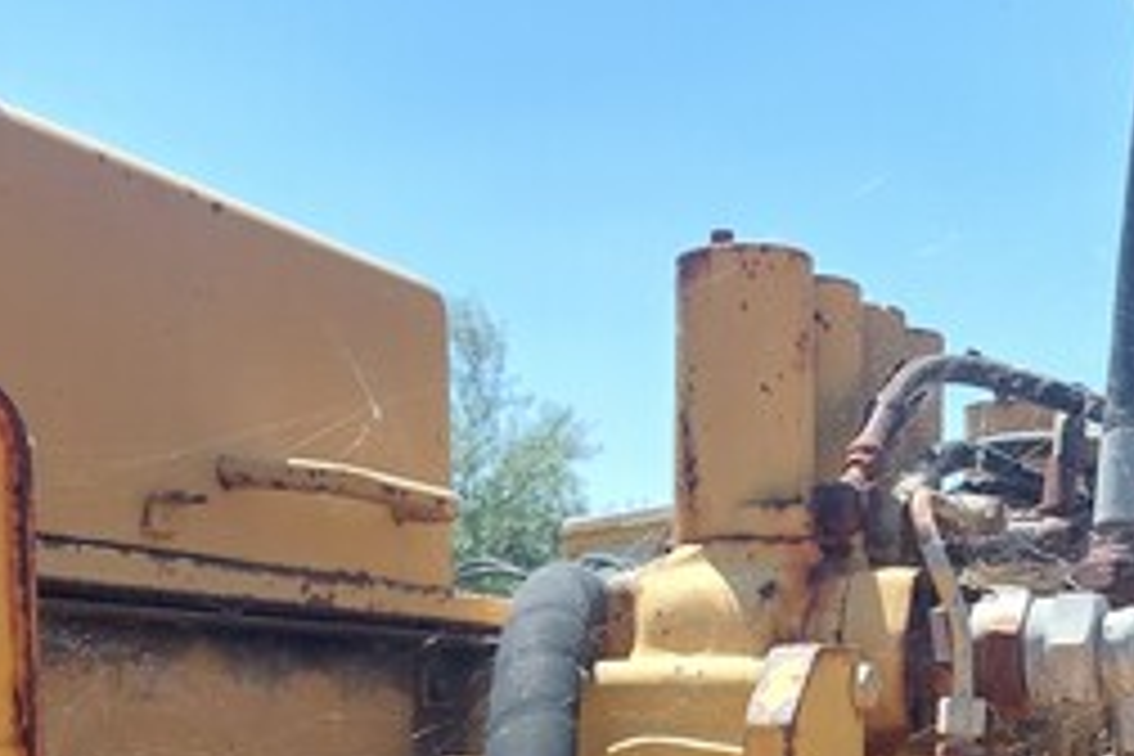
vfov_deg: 20.7
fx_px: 1953
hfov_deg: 32.3
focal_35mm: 62
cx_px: 657
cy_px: 855
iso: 25
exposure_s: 1/399
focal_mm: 5.23
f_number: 1.8
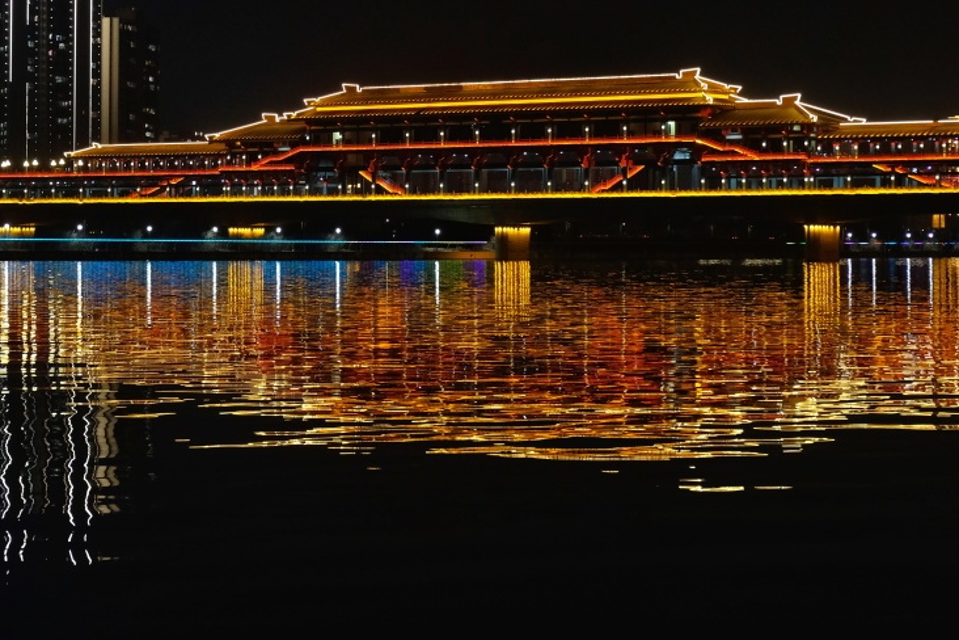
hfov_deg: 20.4
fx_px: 2664
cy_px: 134
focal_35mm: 100
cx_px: 339
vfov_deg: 13.6
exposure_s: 1/18
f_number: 4
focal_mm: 40.7
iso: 1600
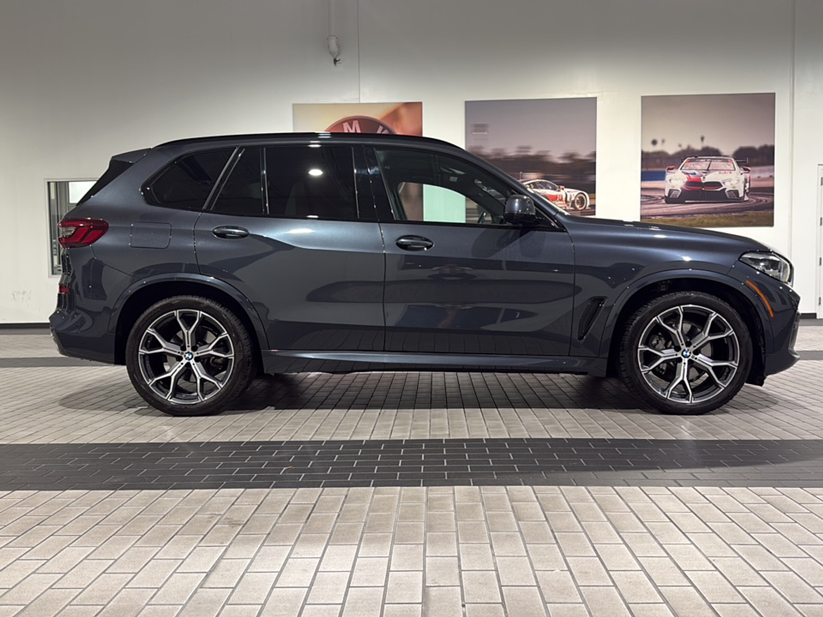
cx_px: 412
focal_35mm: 25
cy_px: 308
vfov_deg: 54.9
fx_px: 594
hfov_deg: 69.4
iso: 100
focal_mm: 6.76
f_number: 1.78
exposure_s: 1/40
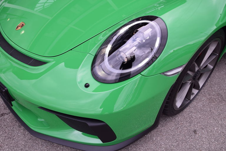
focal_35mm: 32
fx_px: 198
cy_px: 76
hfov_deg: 59.5
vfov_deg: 41.7
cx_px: 113
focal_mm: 21
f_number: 7.1
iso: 400
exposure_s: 1/200
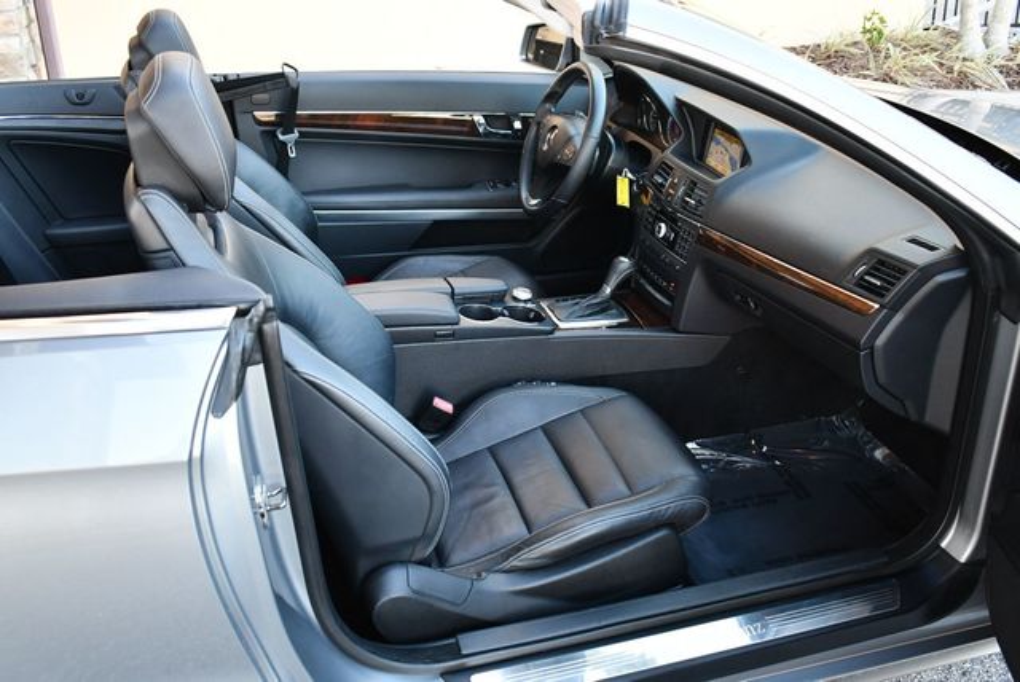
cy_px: 341
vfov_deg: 36.9
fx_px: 1021
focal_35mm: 36
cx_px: 510
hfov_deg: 53.1
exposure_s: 1/200
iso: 800
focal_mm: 18
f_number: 3.5
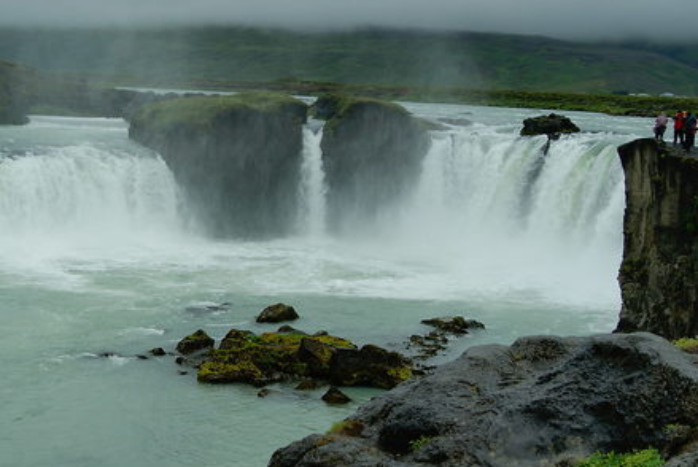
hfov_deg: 28.0
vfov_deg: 19.1
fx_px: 1392
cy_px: 260
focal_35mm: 72
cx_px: 235
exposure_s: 1/80
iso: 100
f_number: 10
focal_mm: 35
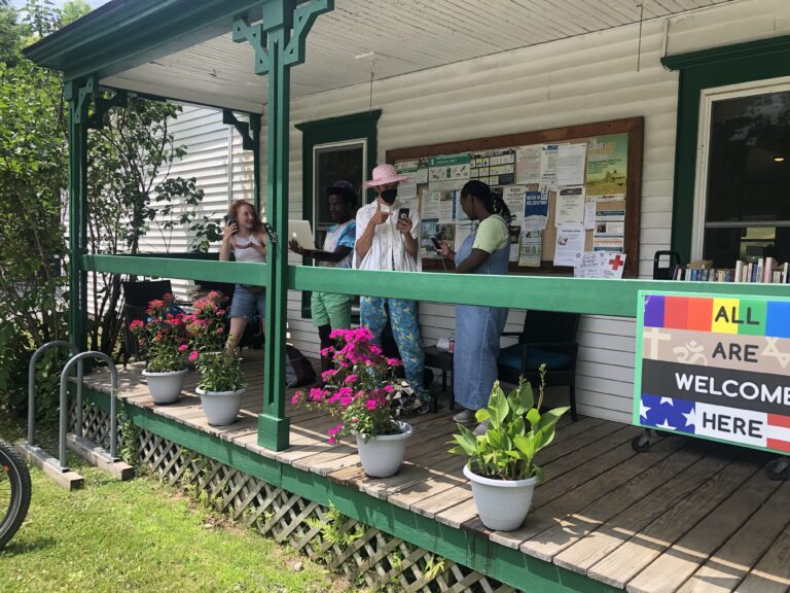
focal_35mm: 28
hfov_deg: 63.4
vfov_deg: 49.7
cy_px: 296
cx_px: 395
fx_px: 639
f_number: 1.8
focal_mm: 4
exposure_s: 1/674
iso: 20
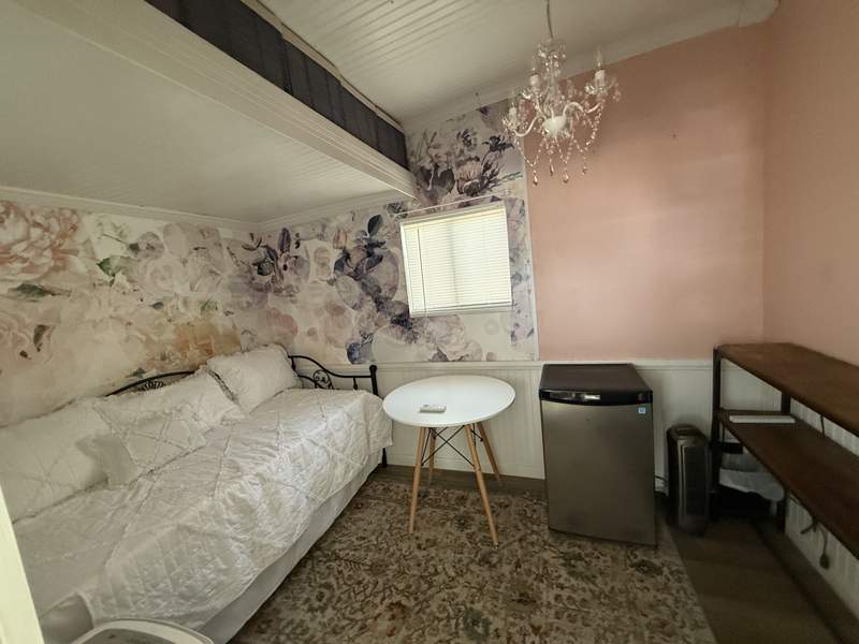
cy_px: 322
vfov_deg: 85.7
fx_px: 347
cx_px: 430
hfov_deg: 102.1
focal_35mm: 14
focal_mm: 2.22
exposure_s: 1/60
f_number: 2.2
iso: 400
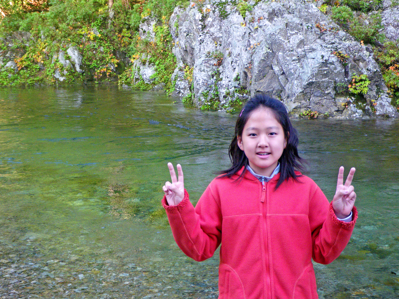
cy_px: 150
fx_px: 715
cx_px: 200
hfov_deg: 31.2
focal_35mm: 62
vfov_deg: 23.7
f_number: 4.6
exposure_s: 1/80
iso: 320
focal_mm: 11.1
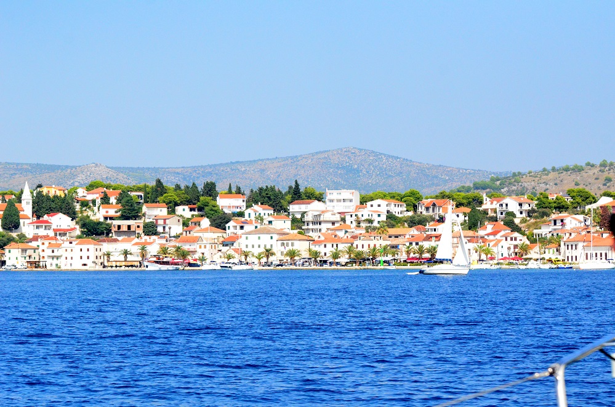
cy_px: 204
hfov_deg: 19.5
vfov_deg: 13.0
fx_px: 1789
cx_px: 308
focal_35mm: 105
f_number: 6.3
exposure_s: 1/8000
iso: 3200
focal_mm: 70
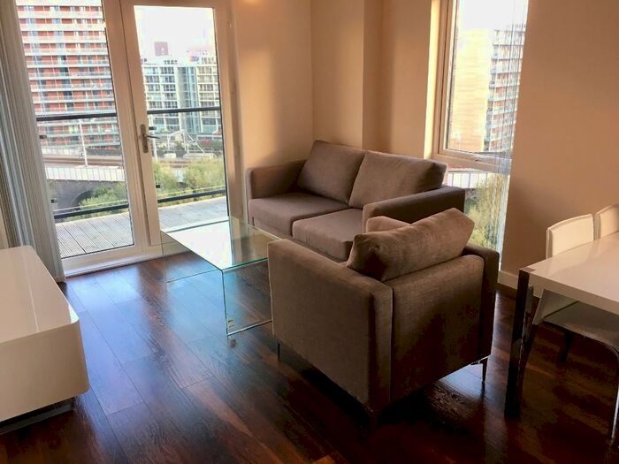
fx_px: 519
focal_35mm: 29
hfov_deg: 61.7
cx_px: 310
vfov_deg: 48.2
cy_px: 232
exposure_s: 1/33
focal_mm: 4.15
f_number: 2.2
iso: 40
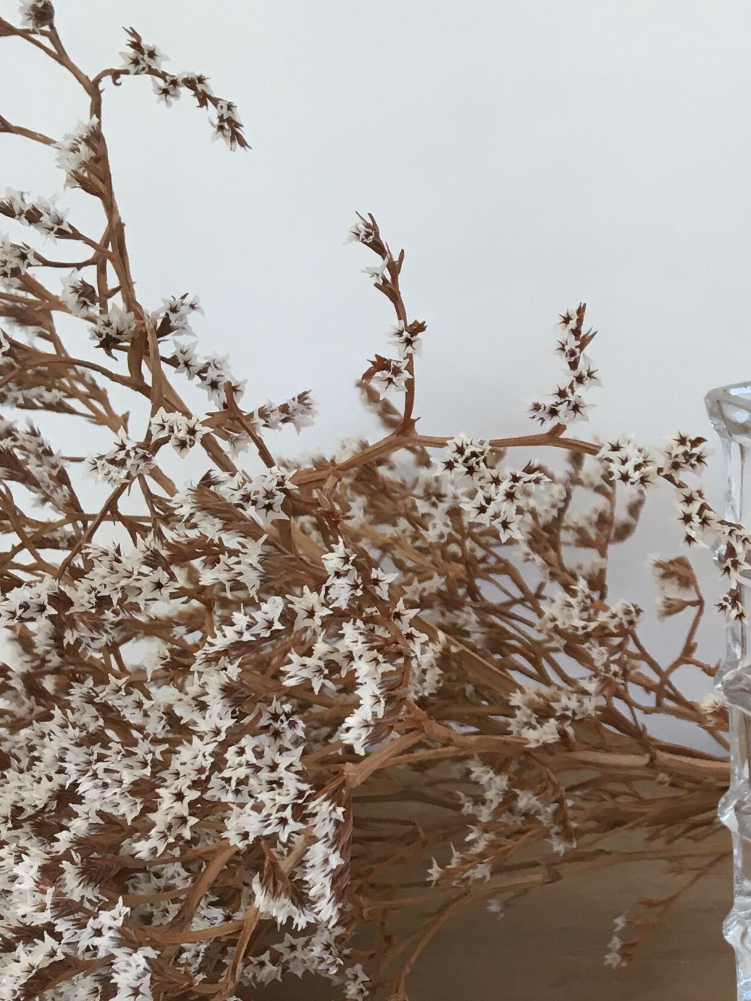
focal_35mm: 70
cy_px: 641
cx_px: 888
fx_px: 2024
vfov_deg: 27.7
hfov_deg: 19.8
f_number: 2.2
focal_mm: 4.15
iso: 25
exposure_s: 1/33
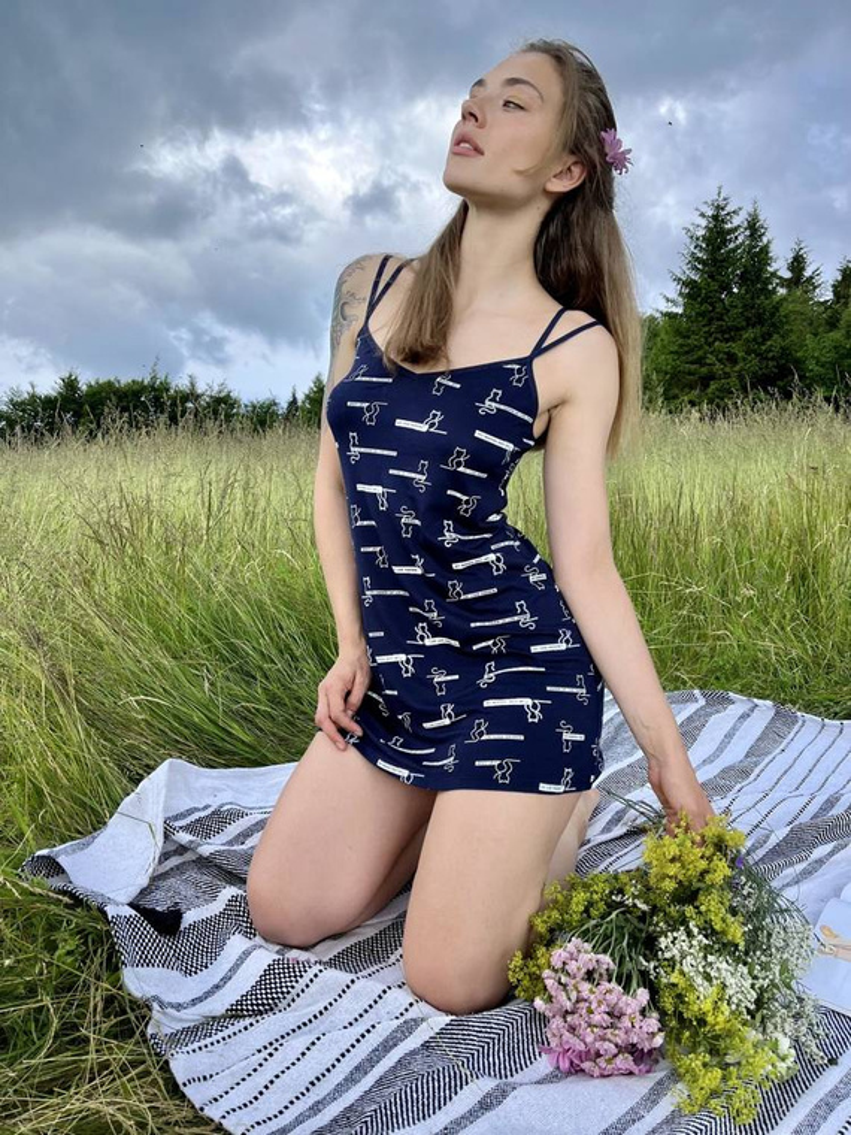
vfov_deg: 67.3
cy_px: 568
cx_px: 426
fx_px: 852
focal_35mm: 26
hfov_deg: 53.1
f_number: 1.6
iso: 50
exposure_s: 1/1086
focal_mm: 5.1
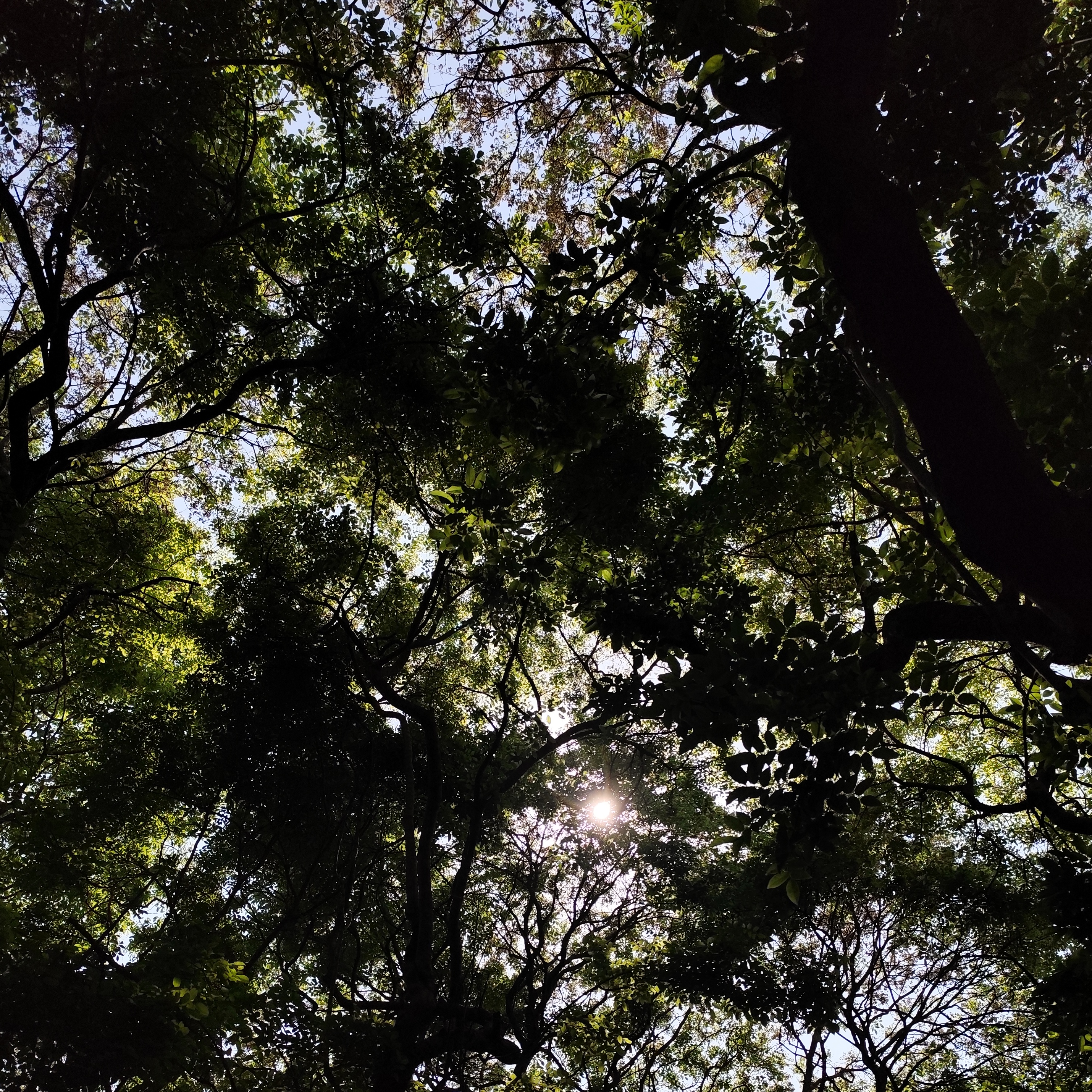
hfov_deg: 55.6
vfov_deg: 54.6
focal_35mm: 29
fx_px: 1035
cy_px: 718
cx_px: 552
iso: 50
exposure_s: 1/2150
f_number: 1.65
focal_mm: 6.14
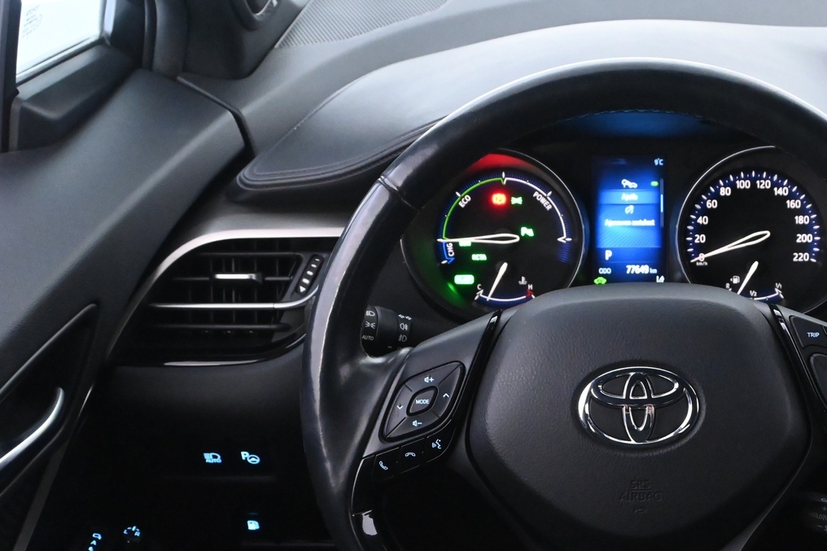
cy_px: 432
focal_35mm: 60
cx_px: 619
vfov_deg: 22.4
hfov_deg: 32.9
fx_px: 1373
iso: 6400
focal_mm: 25
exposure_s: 1/20
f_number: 5.6
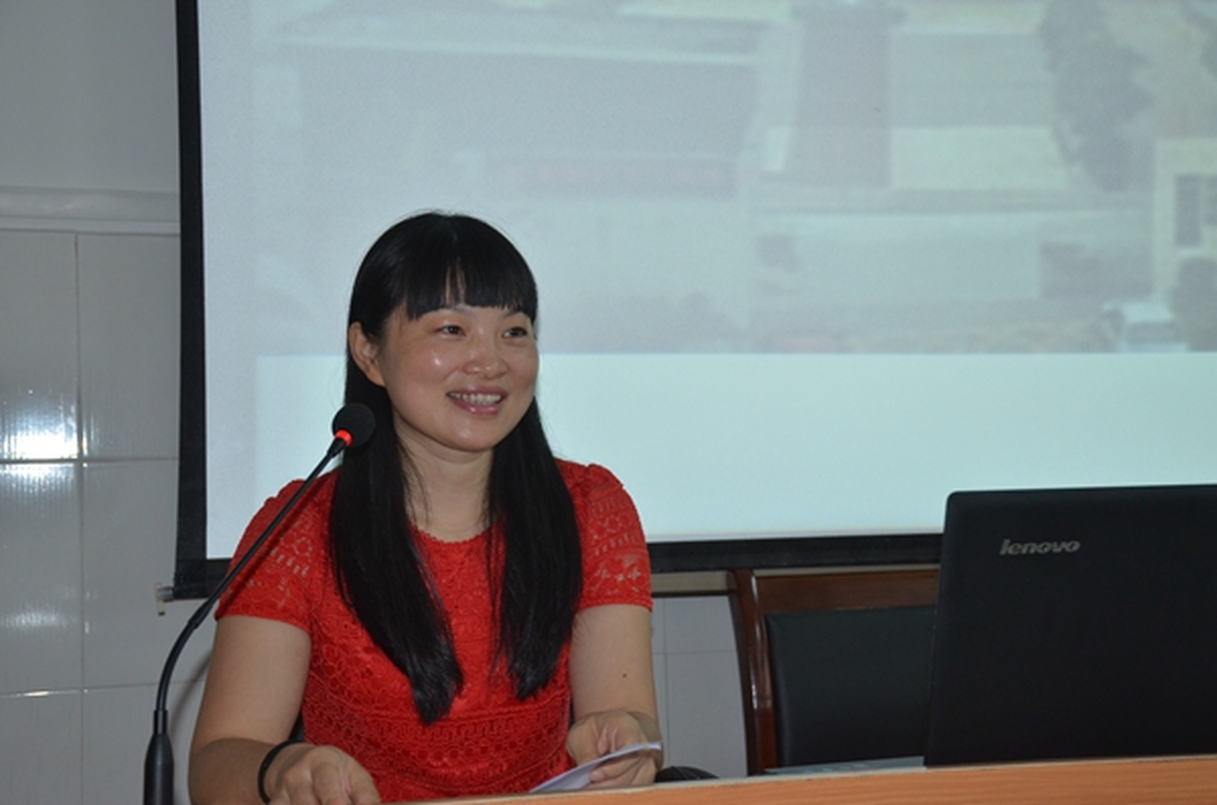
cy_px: 402
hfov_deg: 35.1
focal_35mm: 57
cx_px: 608
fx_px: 1922
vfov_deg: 23.7
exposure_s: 1/60
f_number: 4.2
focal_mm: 38
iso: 800
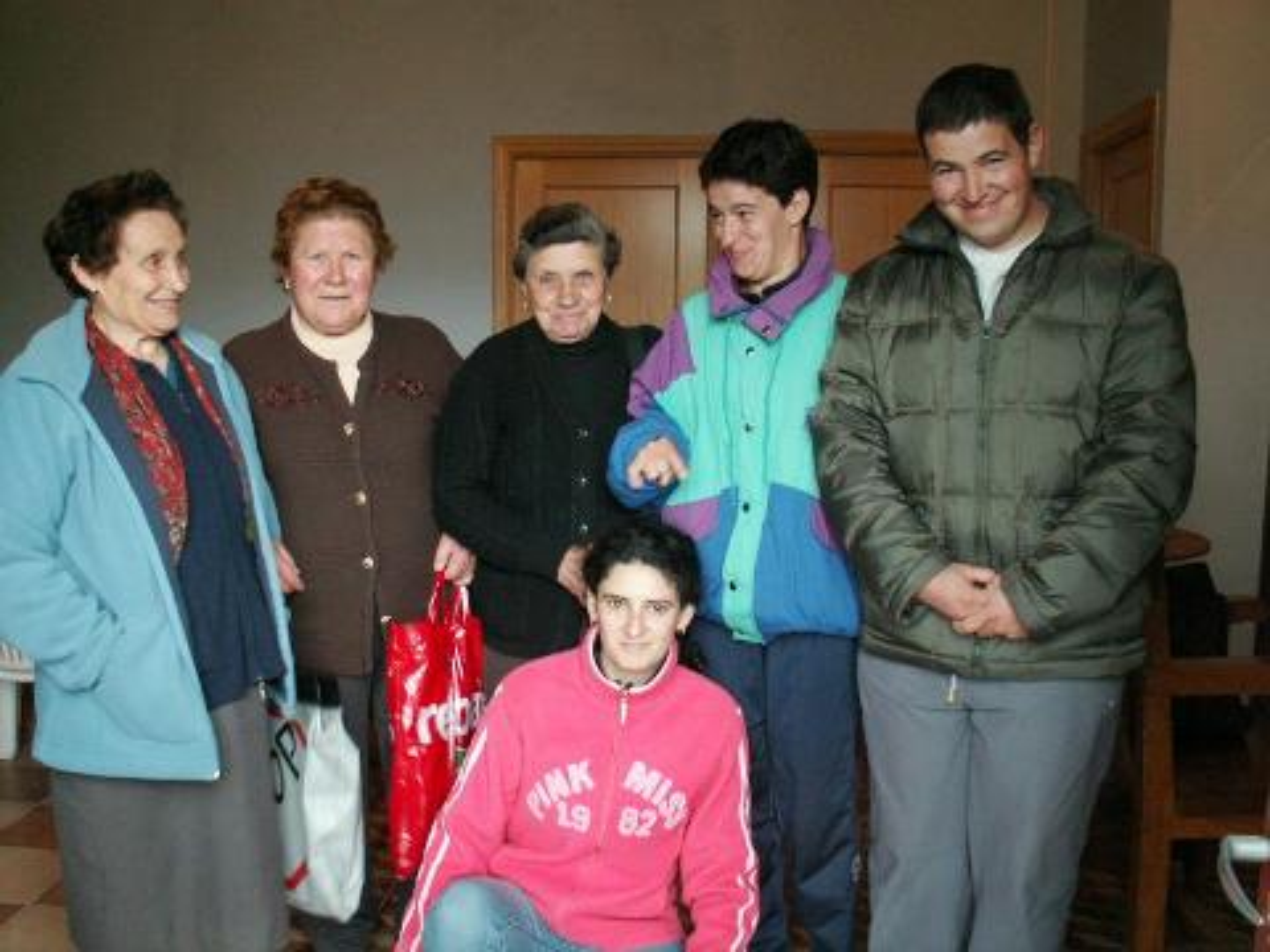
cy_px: 476
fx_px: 1284
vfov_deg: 40.7
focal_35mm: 35
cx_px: 635
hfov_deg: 52.6
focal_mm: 5.86
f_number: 2.8
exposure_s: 1/20
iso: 160
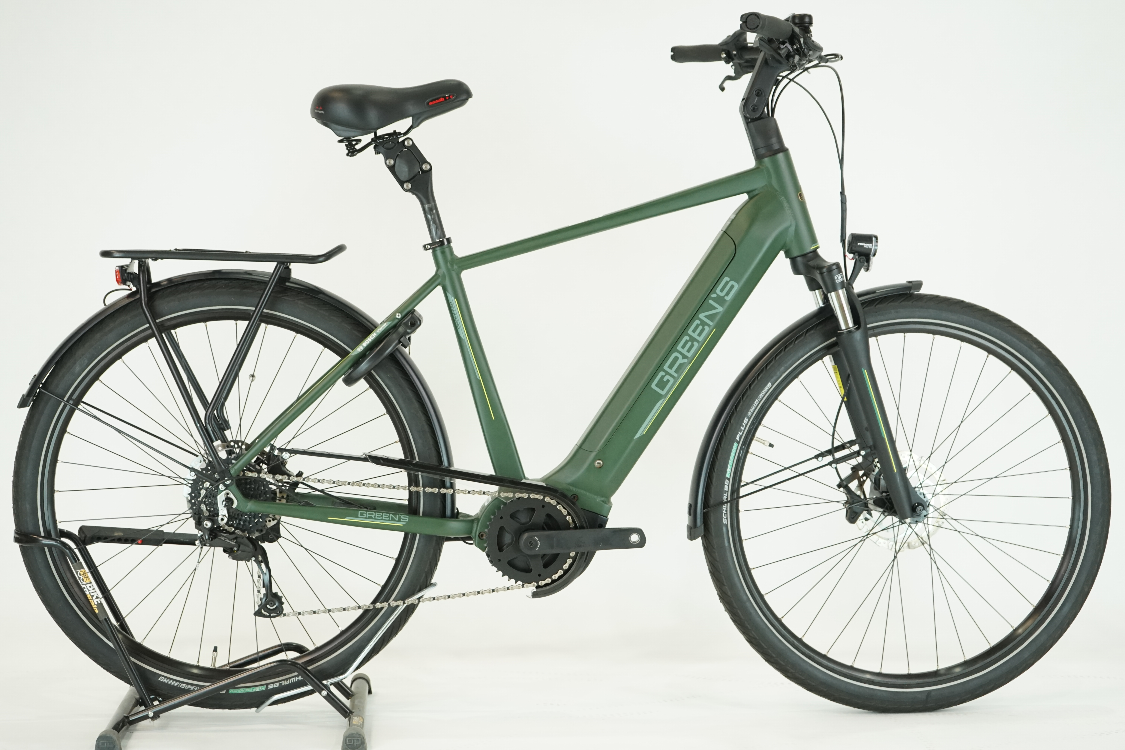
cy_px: 375
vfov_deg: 22.3
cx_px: 562
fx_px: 1906
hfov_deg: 32.9
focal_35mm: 61
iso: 1600
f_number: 5.6
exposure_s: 1/200
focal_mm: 61
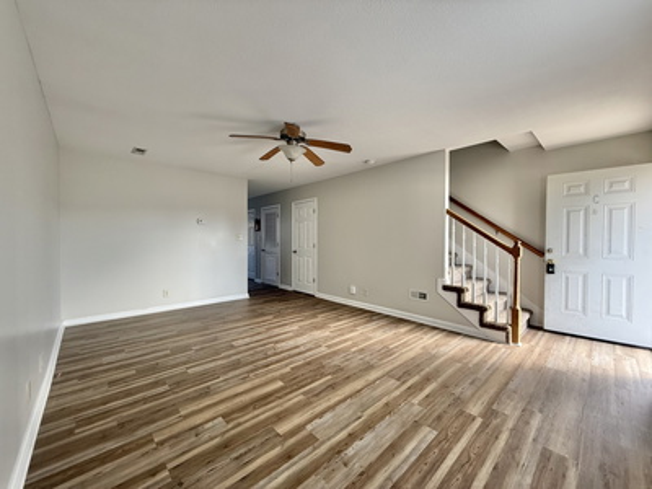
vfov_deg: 85.7
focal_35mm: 14
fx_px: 264
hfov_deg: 102.1
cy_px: 244
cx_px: 326
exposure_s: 1/99
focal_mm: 2.22
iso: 100
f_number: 2.2
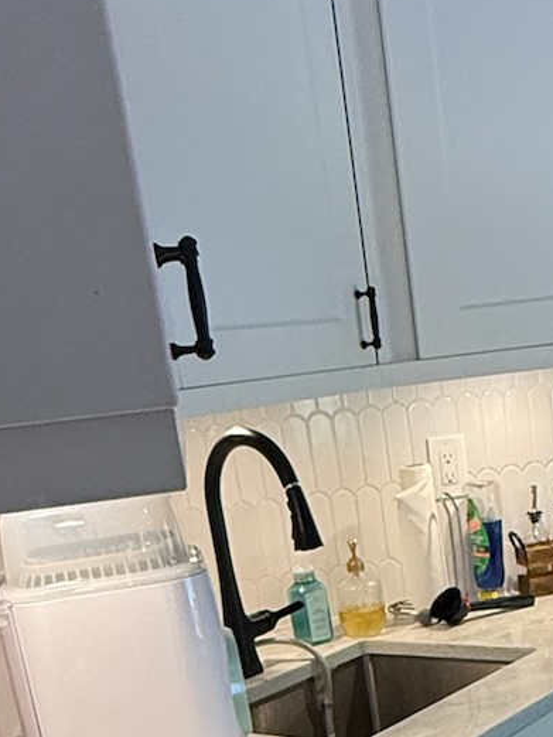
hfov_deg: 26.0
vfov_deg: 31.4
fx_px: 1171
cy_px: 794
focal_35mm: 55
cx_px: 460
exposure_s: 1/99
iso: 200
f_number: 2.2
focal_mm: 2.22
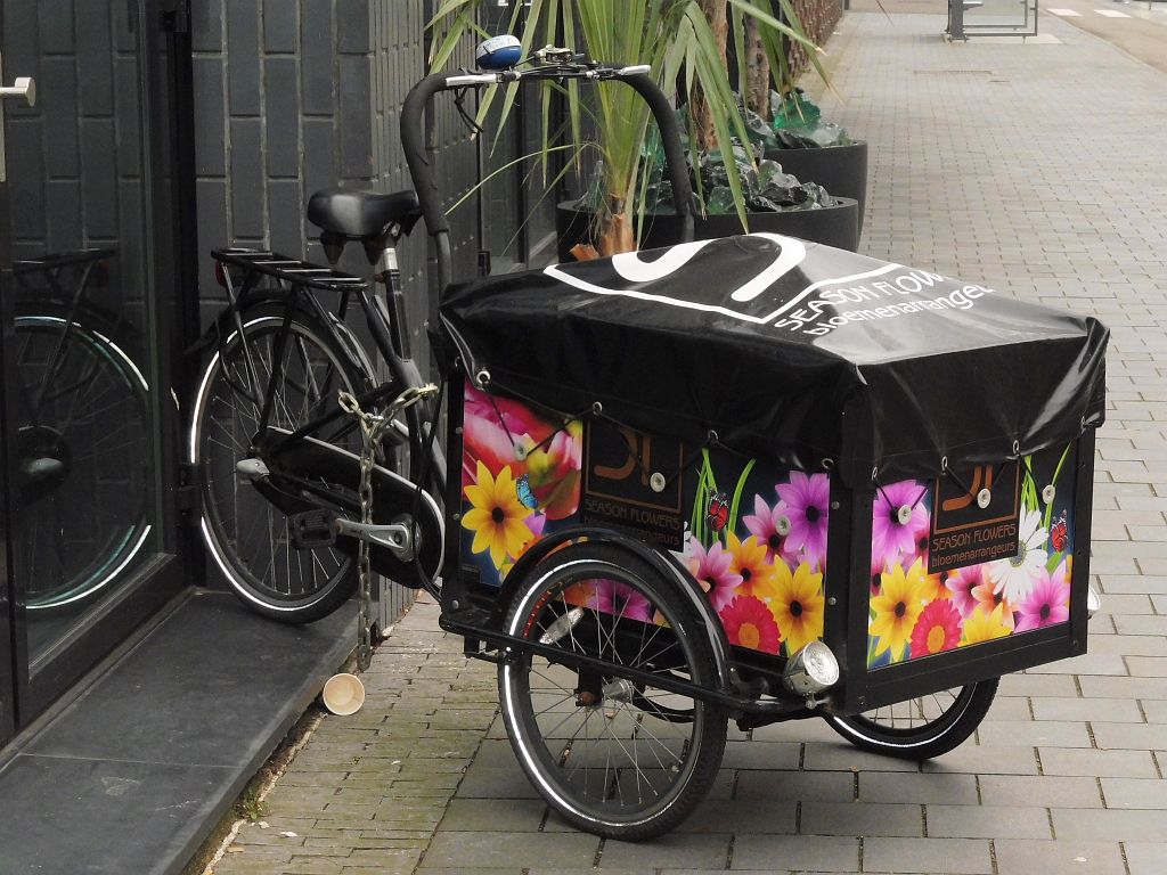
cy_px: 438
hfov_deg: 19.3
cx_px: 584
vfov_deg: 14.5
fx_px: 3439
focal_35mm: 102
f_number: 5.3
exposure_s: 1/125
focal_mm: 18.2
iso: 400
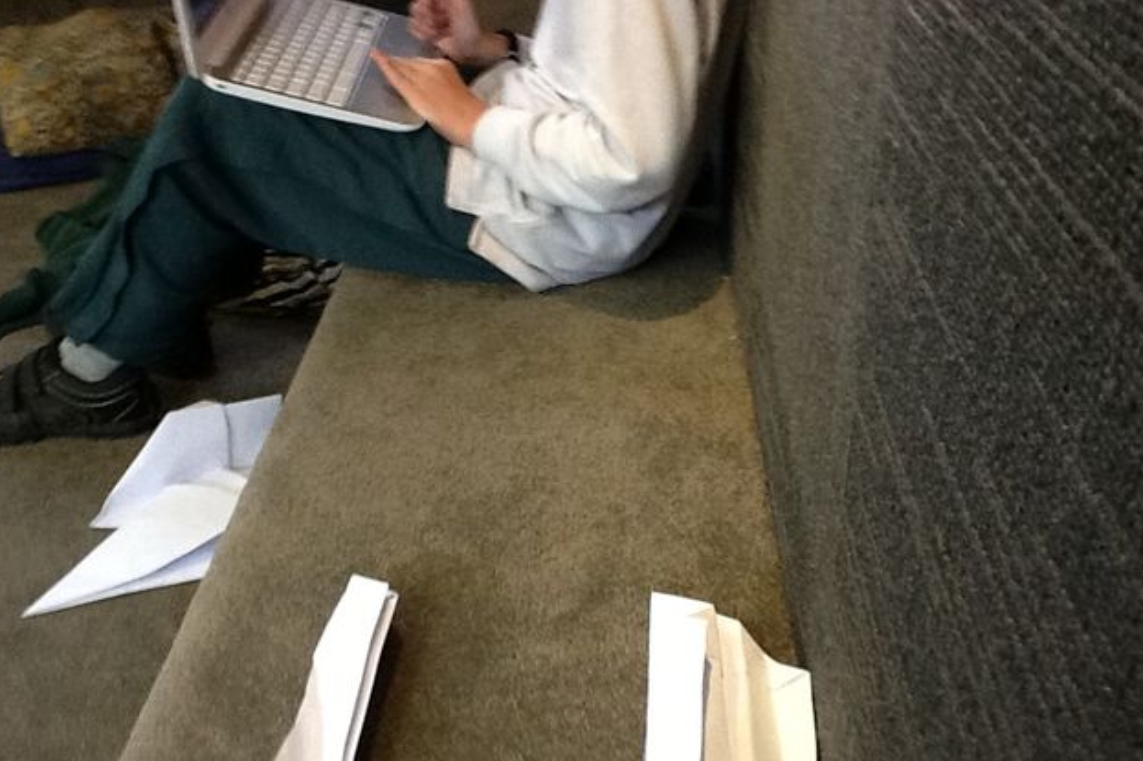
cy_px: 438
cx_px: 567
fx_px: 1492
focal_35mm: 47
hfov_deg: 41.9
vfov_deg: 28.6
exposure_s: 1/30
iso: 160
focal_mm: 2.03
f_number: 2.4
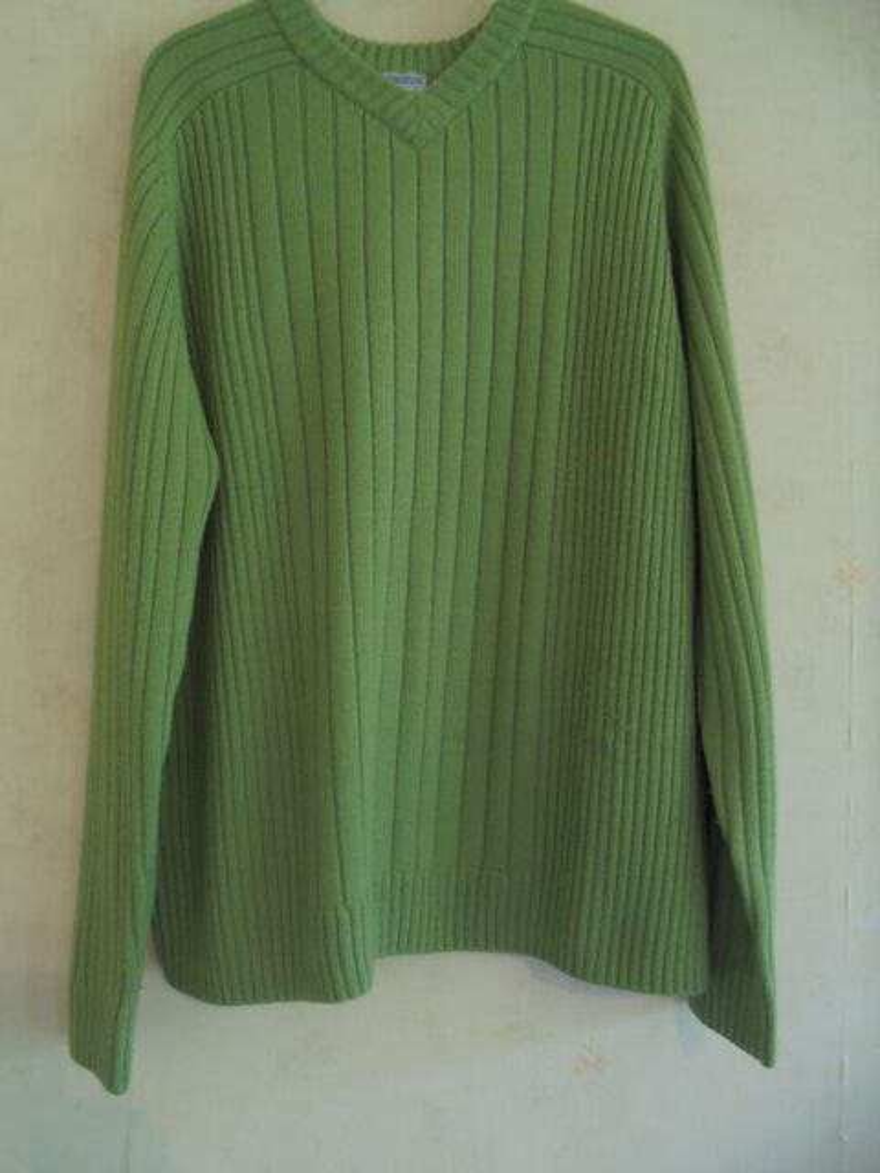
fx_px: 881
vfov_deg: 67.3
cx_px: 440
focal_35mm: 26
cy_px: 586
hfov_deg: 53.1
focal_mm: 4.6
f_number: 3.5
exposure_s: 1/30
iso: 160
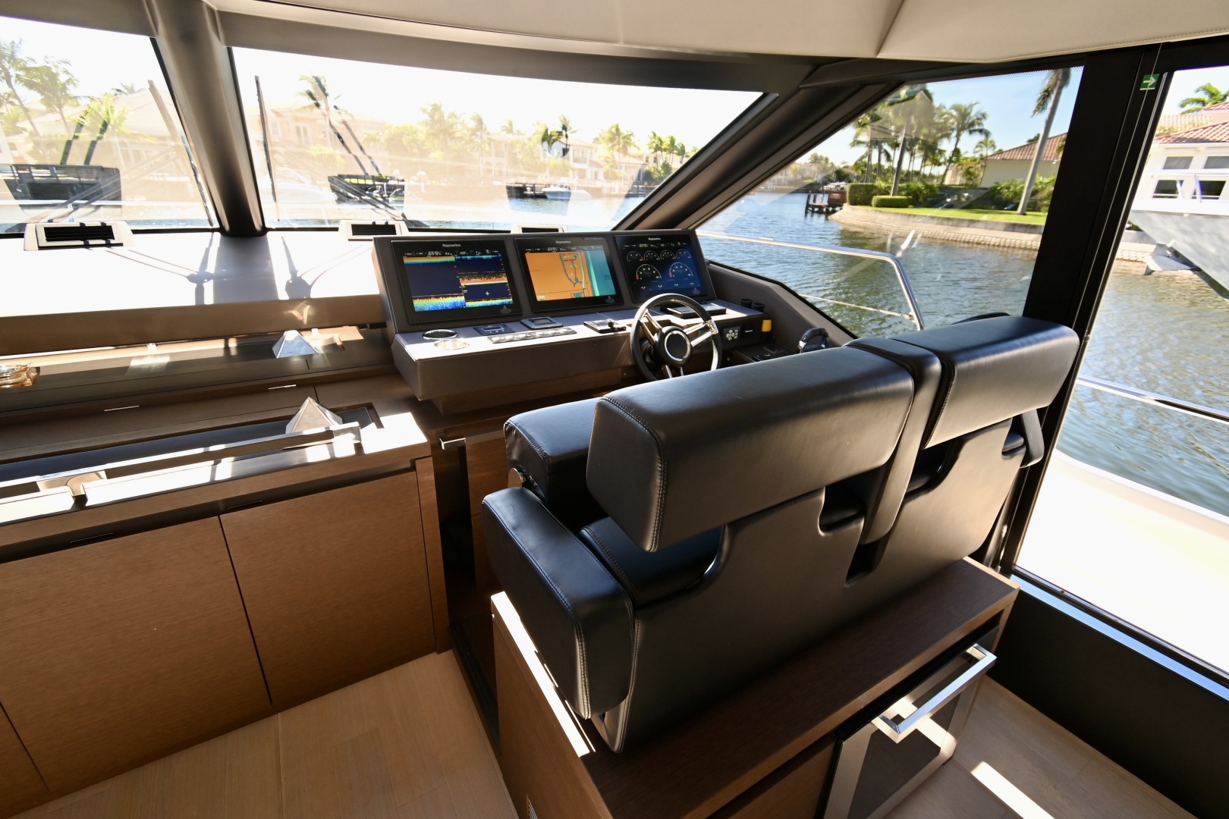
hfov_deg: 100.4
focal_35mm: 15
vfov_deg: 77.3
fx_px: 512
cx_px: 614
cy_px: 410
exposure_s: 1/250
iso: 280
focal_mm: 10
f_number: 4.5
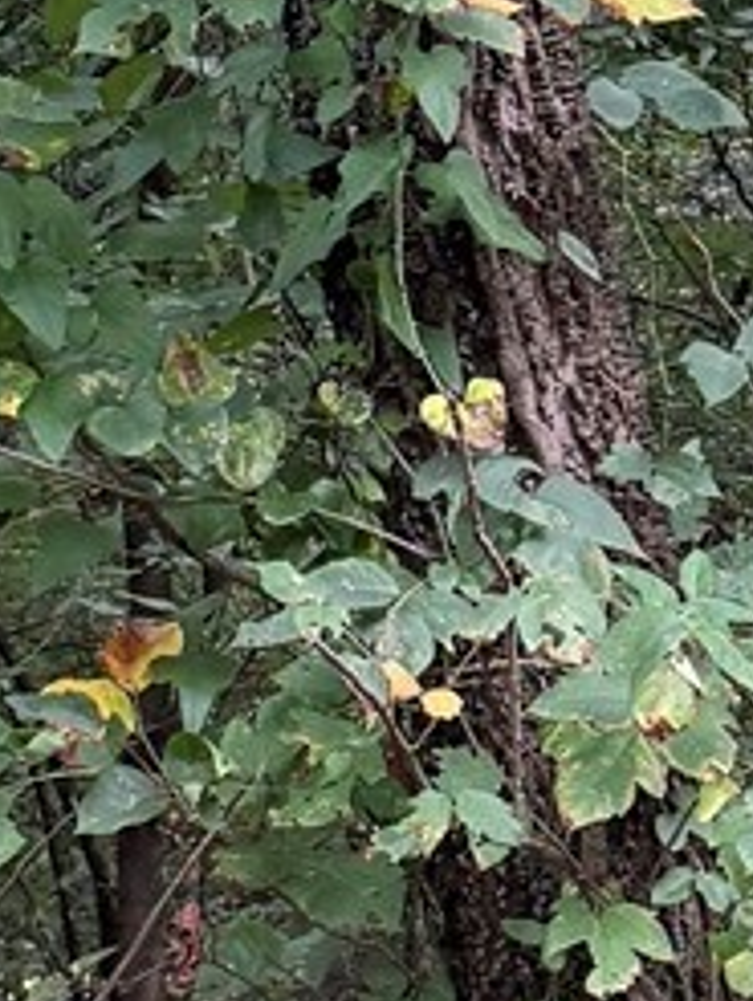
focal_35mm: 187
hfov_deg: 8.0
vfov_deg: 10.6
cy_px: 444
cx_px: 505
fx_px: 5414
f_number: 1.78
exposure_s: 1/64
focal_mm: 6.76
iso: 200
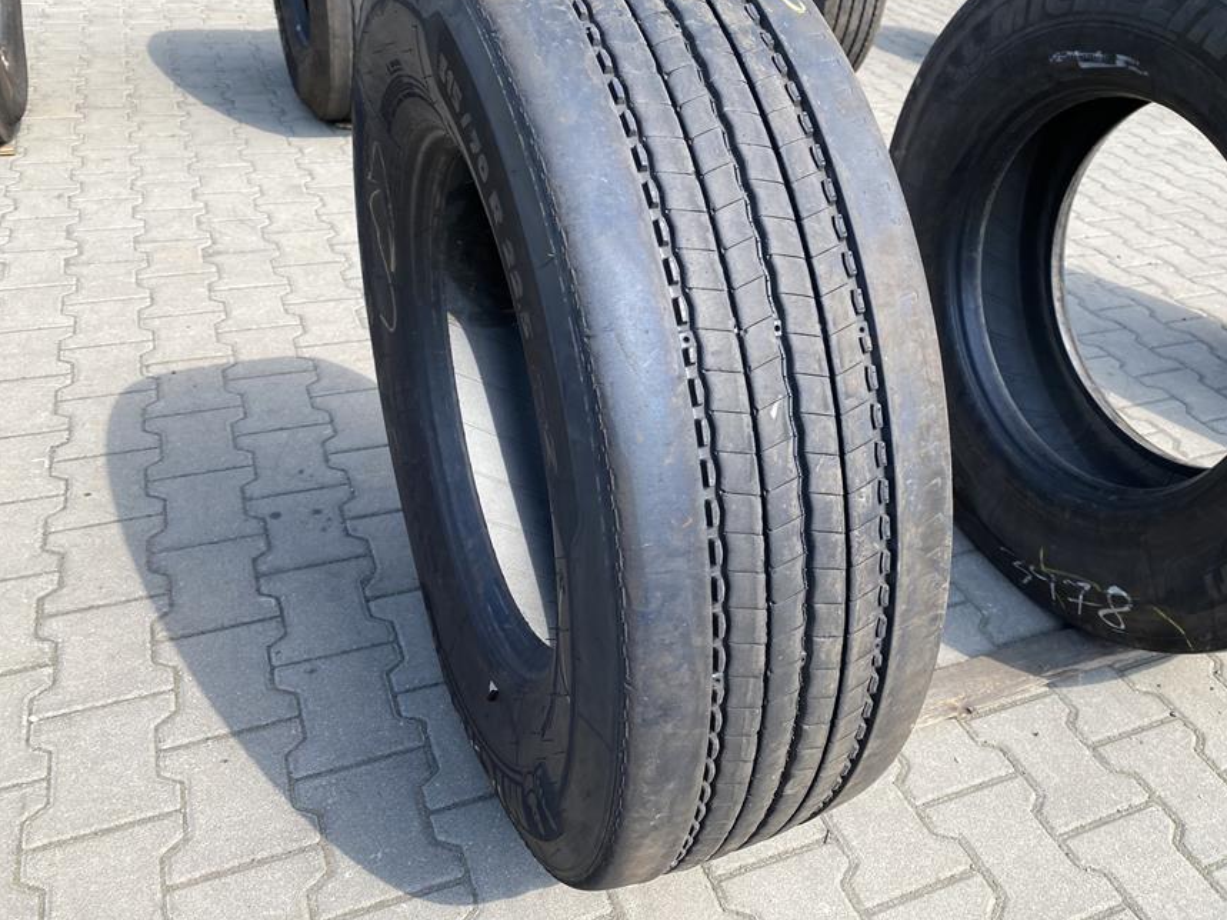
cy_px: 374
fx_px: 1099
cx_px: 706
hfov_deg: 58.1
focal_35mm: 31
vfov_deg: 45.2
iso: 32
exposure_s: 1/640
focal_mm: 4.25
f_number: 1.8
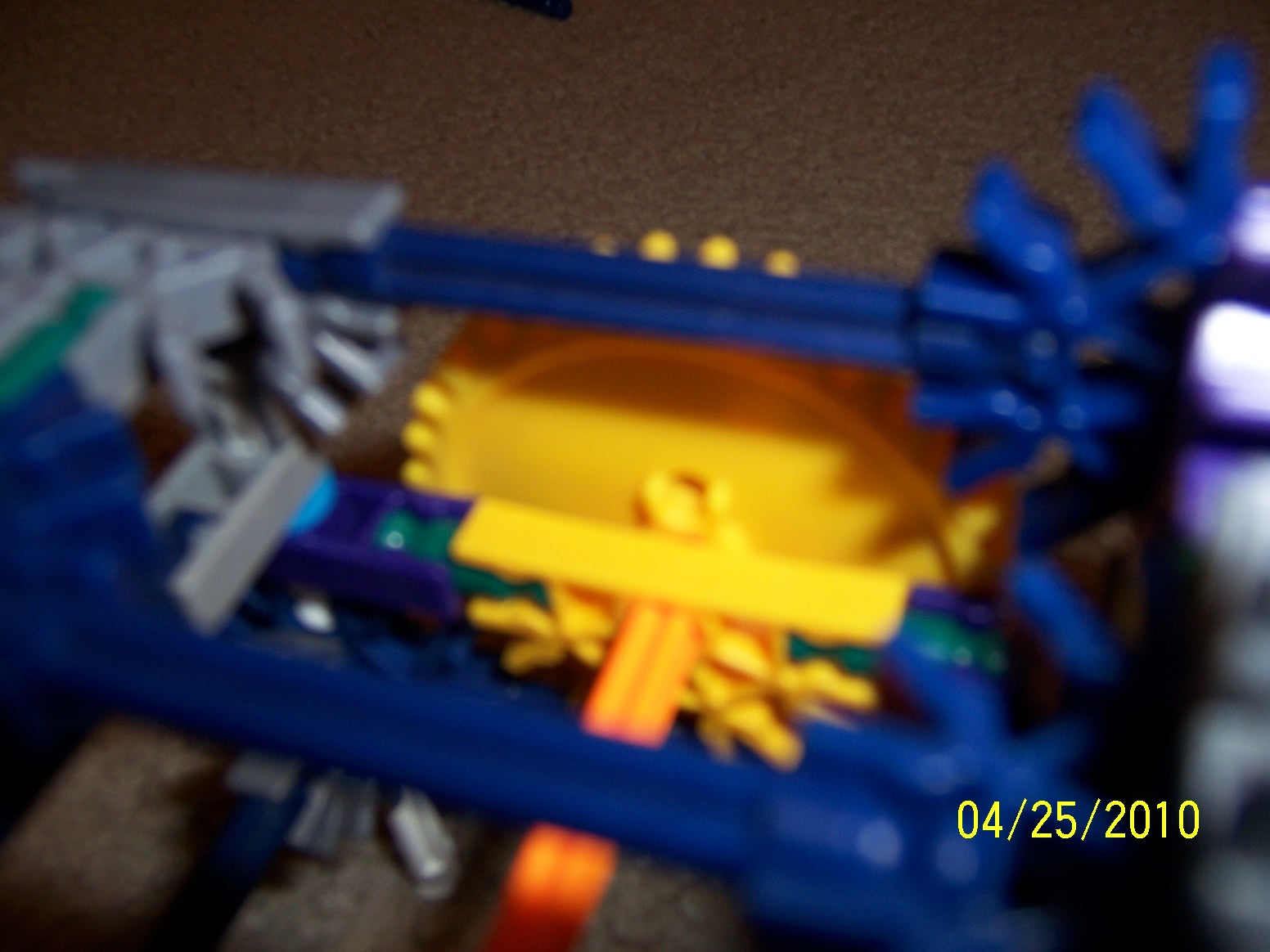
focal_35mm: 33
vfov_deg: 42.9
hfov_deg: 55.4
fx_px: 1211
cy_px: 476
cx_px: 635
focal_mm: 5.5
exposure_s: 1/60
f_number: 2.8
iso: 80
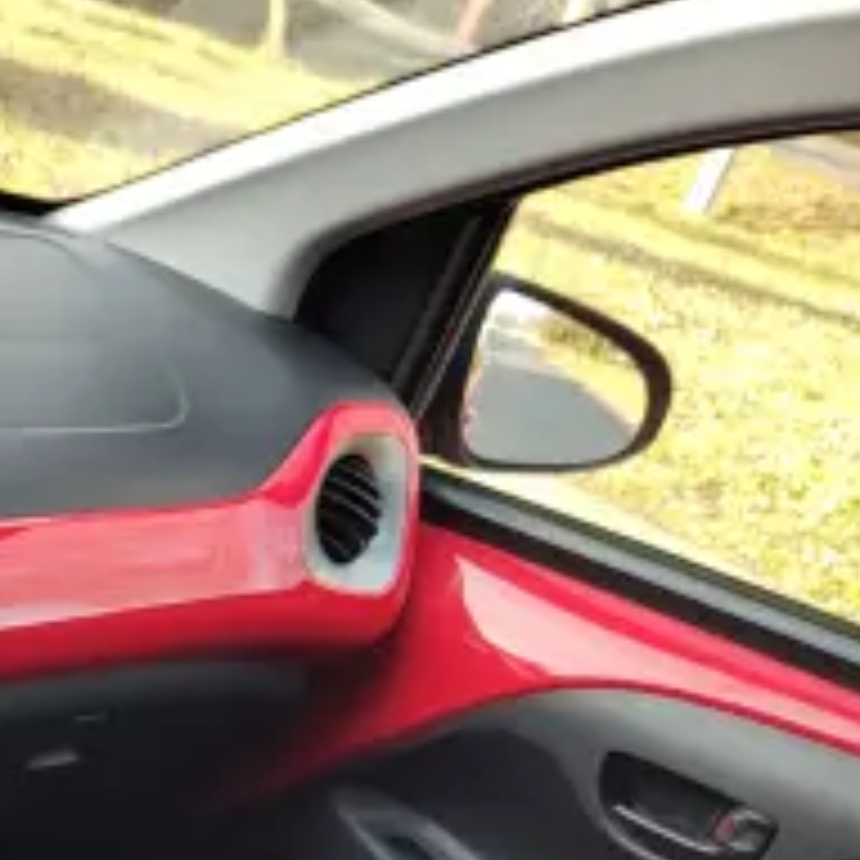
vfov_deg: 23.8
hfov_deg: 22.3
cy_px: 941
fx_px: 1911
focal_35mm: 68
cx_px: -311
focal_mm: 5.56
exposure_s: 1/136
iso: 100
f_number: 1.8
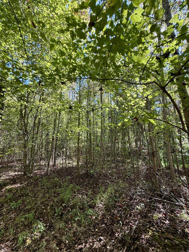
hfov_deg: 85.7
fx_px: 102
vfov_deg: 102.1
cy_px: 126
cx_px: 94
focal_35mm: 14
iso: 64
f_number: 2.2
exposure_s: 1/125
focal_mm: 2.22
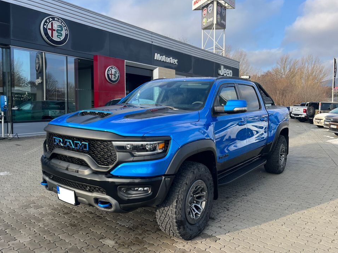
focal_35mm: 28
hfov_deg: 63.5
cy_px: 117
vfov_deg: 49.7
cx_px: 170
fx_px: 273
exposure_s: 1/967
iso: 50
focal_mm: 5.1
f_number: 1.6
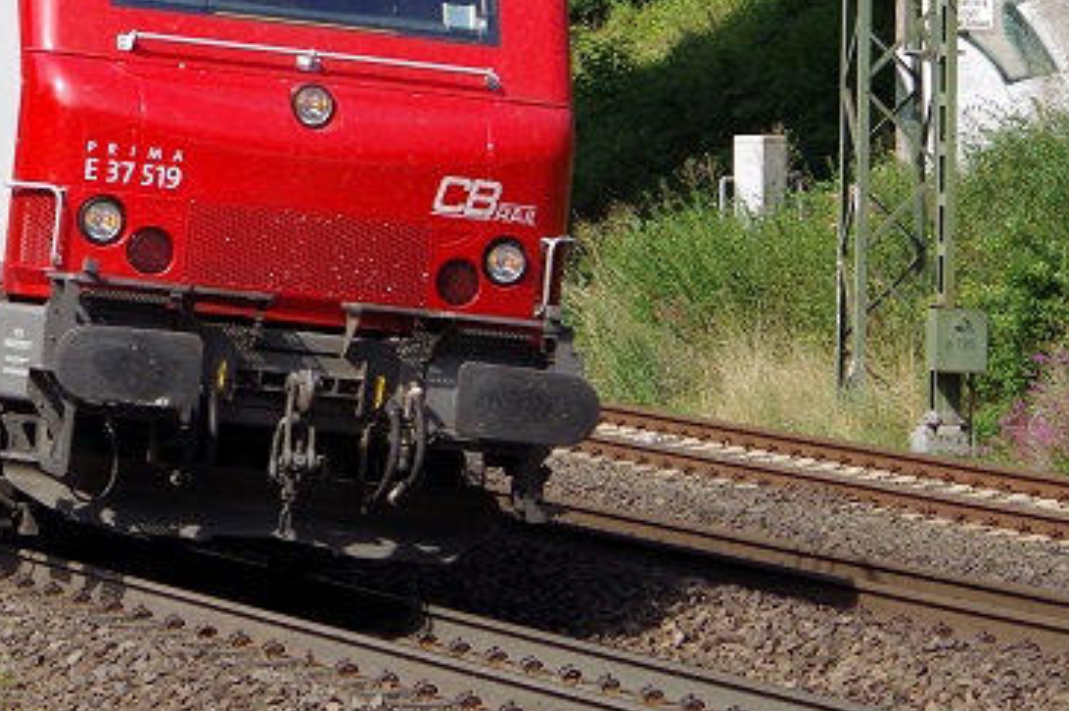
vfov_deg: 4.6
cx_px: -250
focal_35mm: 295
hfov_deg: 6.9
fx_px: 8752
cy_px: -135
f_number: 5.6
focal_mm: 70
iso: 400
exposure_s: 1/1000
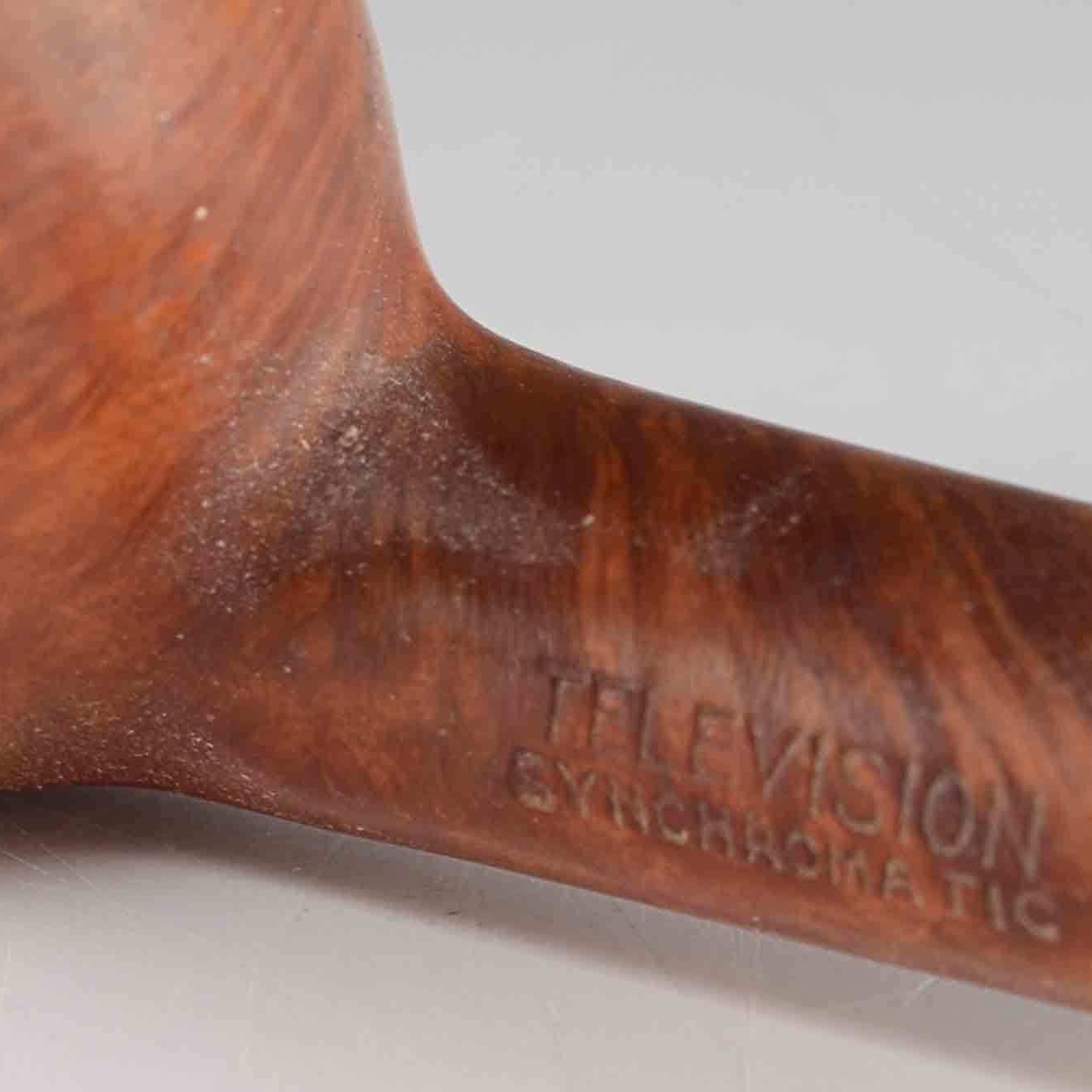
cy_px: 262
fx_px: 8708
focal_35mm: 244
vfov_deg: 7.2
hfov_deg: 7.2
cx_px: 357
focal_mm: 52
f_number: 10
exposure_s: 1/80
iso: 100
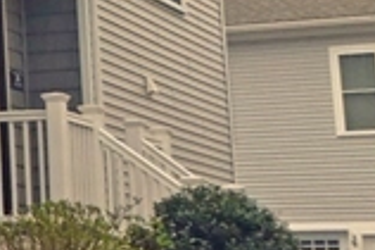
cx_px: -472
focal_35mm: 162
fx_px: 1686
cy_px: -112
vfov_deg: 8.3
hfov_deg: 11.0
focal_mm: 4.3
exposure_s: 1/800
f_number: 3.5
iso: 80
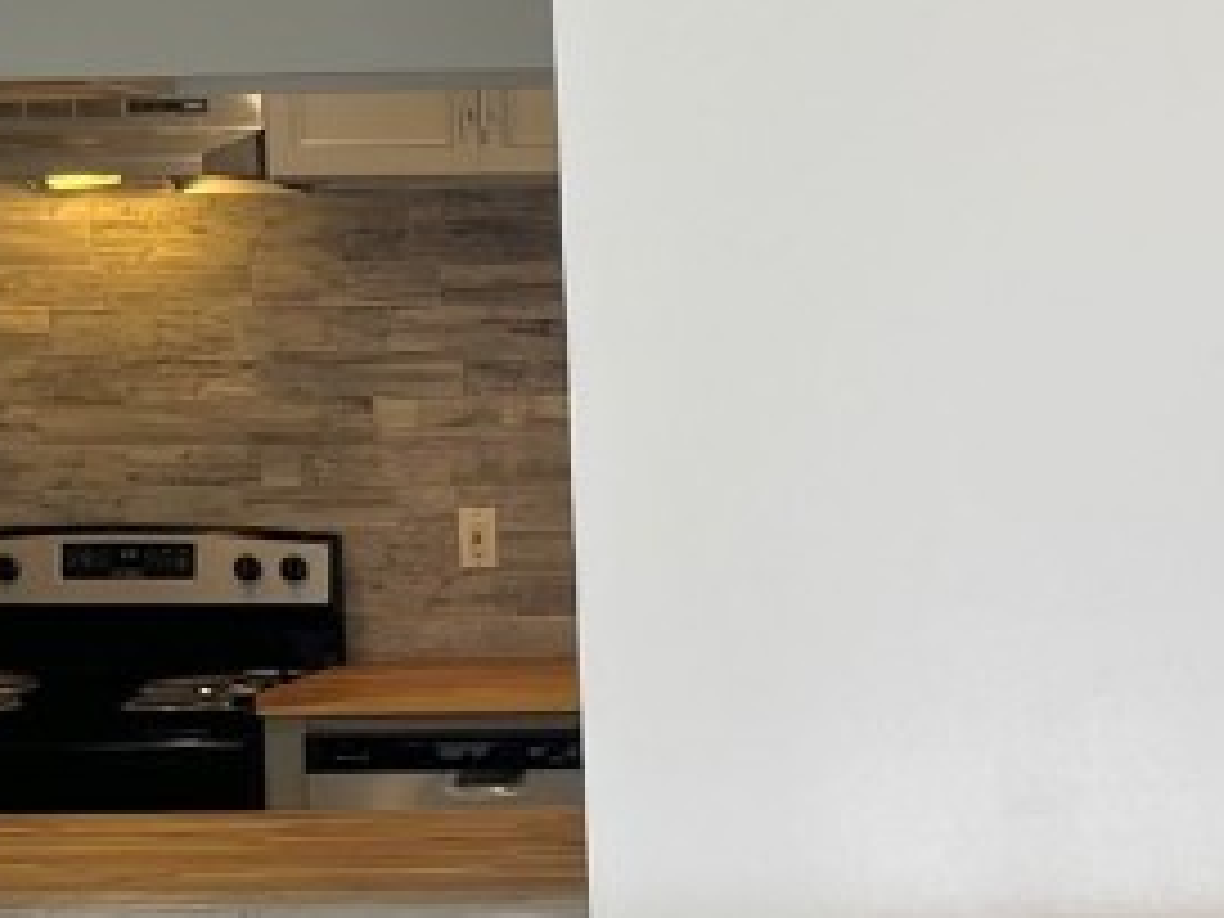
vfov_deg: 15.0
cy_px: 738
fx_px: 3465
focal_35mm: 98
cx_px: 1166
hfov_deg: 19.6
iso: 40
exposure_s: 1/120
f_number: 1.6
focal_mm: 5.1
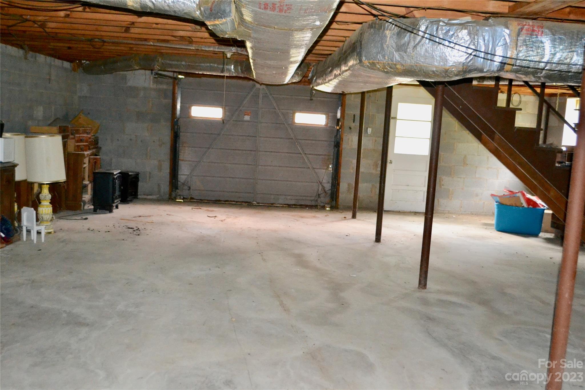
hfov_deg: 49.6
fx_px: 634
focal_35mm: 39
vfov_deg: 34.2
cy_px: 195
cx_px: 292
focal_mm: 26
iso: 3200
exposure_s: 1/60
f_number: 4.2
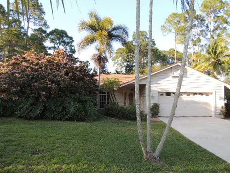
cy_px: 86
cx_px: 115
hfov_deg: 71.6
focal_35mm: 24
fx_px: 159
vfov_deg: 56.8
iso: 100
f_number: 3
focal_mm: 4.3
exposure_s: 1/200
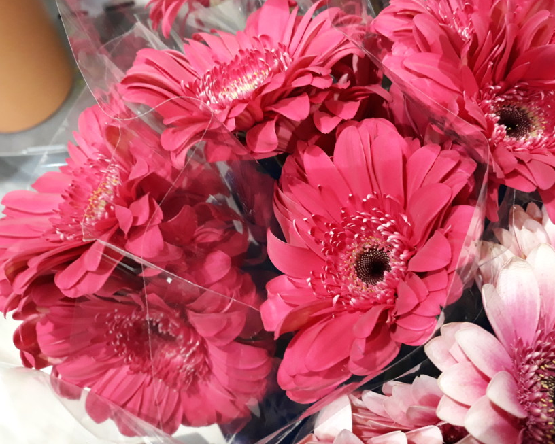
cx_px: 315
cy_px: 205
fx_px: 509
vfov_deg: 47.1
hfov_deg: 57.0
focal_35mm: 31
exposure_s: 1/25
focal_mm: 3.71
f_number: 1.7
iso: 320
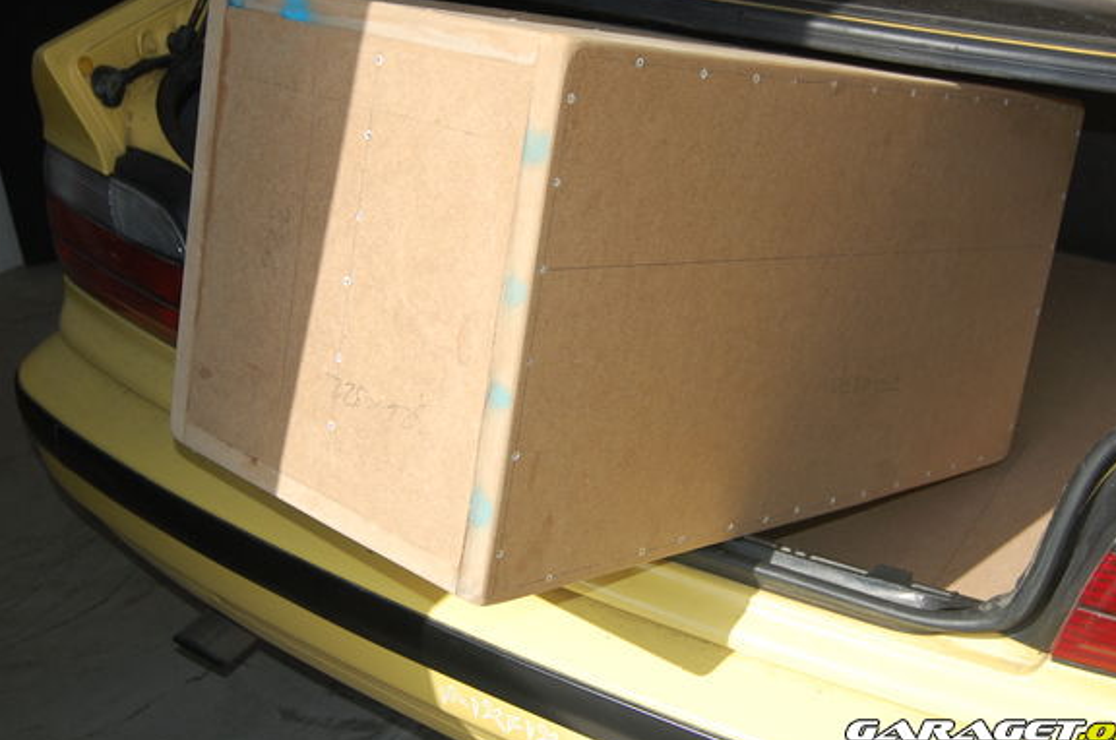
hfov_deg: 39.7
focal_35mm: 50
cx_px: 558
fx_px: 1547
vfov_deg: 26.9
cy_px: 339
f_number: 5.6
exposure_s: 1/500
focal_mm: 30
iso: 400
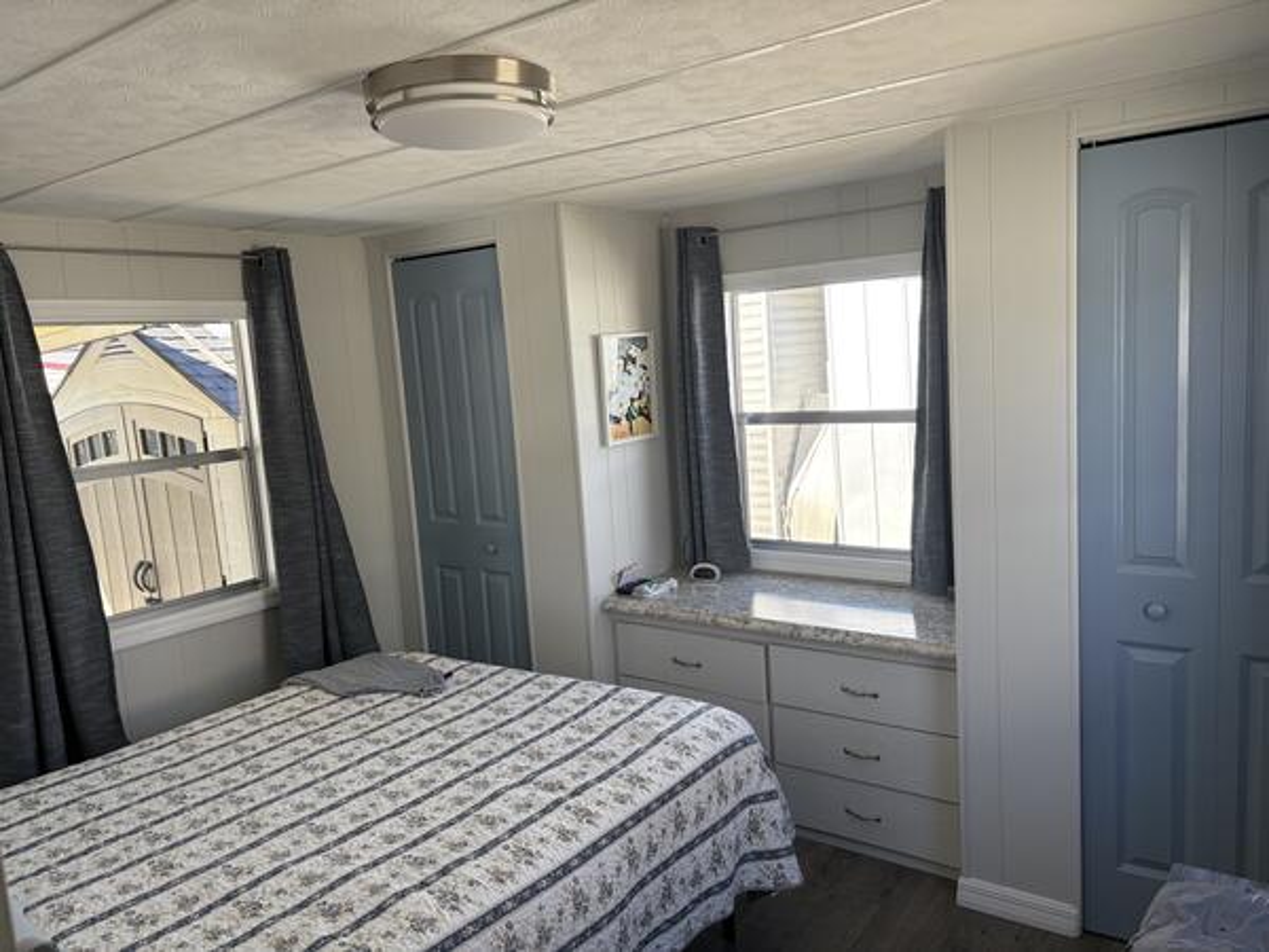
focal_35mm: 26
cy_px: 476
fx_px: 953
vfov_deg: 53.1
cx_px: 634
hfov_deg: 67.3
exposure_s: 1/299
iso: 64
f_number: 1.6
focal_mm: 5.96
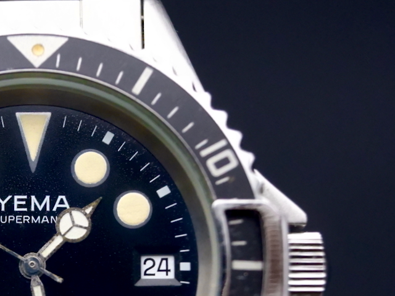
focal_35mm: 104
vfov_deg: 14.1
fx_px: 1187
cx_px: 25
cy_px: 264
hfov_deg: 18.5
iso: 6400
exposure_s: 1/4000
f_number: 5
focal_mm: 34.3
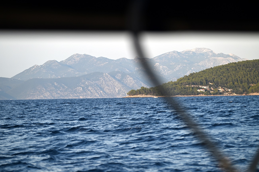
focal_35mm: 170
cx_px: 130
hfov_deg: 12.1
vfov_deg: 8.1
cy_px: 86
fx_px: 1223
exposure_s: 1/1000
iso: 280
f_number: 5
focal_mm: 170
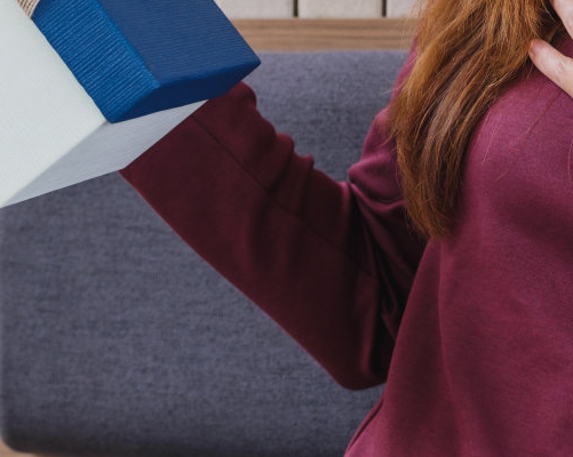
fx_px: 2237
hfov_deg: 14.5
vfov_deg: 11.4
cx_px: 427
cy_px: -151
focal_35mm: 132
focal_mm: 29.2
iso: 160
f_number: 2.8
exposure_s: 1/210
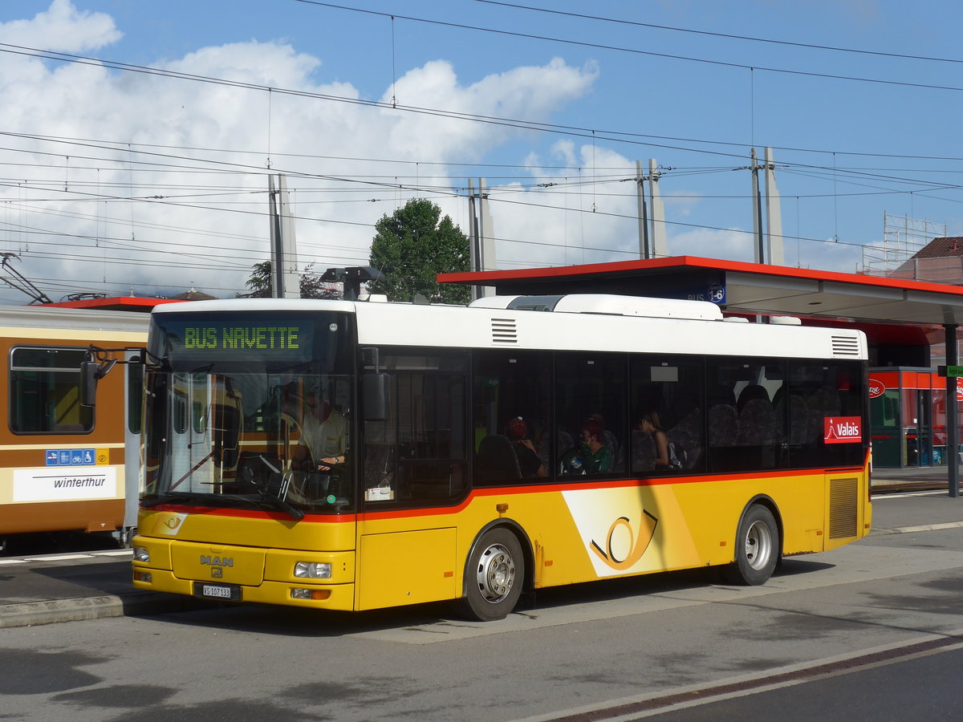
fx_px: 2059
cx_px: 482
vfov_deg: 19.9
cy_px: 361
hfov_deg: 26.3
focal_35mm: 74
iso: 80
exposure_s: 1/1300
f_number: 4.2
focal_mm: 15
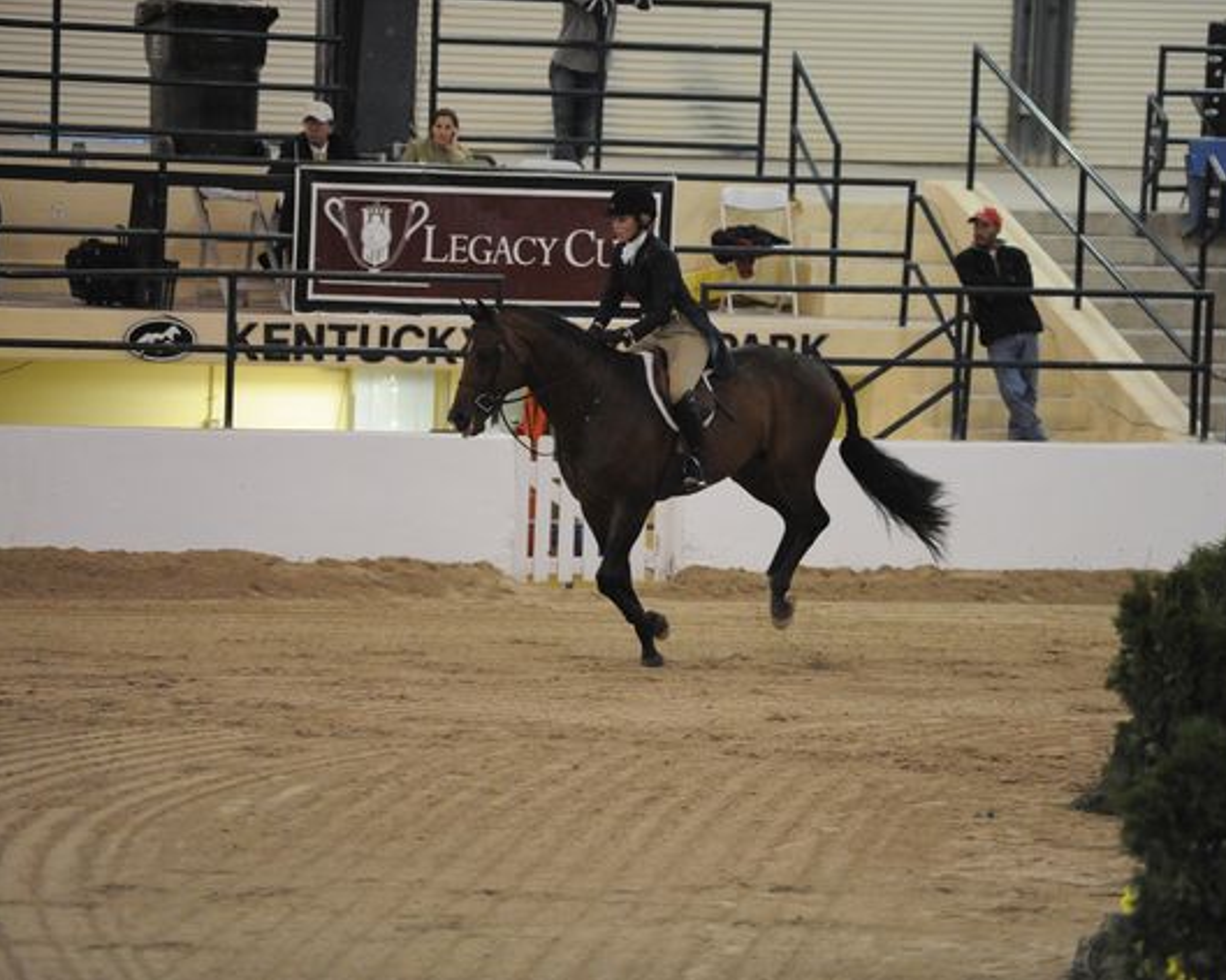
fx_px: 8235
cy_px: 489
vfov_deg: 6.8
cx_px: 663
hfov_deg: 8.5
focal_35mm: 227
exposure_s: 1/400
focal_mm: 200
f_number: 3.2
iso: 6400
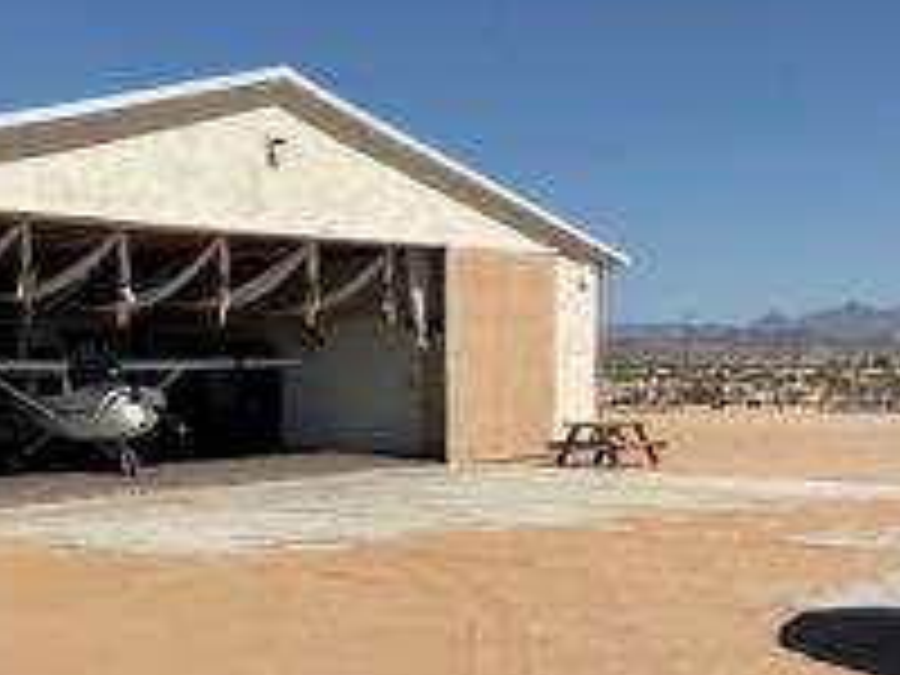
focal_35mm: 58
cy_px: 414
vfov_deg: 25.2
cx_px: 266
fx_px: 1508
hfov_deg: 32.8
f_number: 1.8
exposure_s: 1/5814
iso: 20
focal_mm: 3
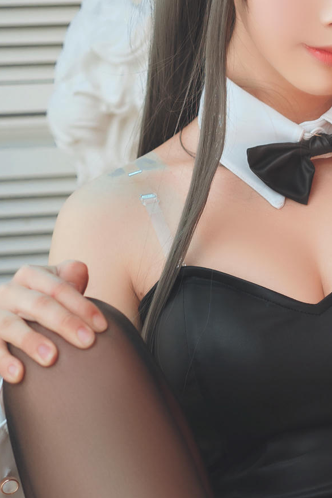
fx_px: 2364
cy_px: 333
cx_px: 360
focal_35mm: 171
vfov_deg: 12.0
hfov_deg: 8.0
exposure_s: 1/125
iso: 200
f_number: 2.8
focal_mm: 50
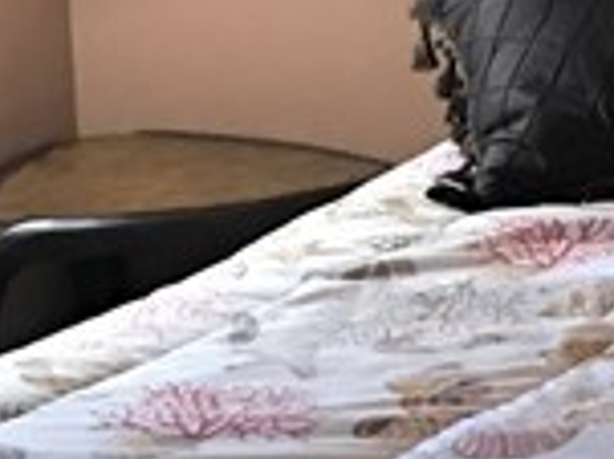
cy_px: -12
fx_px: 3367
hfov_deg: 9.8
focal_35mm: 190
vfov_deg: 7.8
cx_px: 1126
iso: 80
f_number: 1.8
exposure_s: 1/15
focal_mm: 3.99
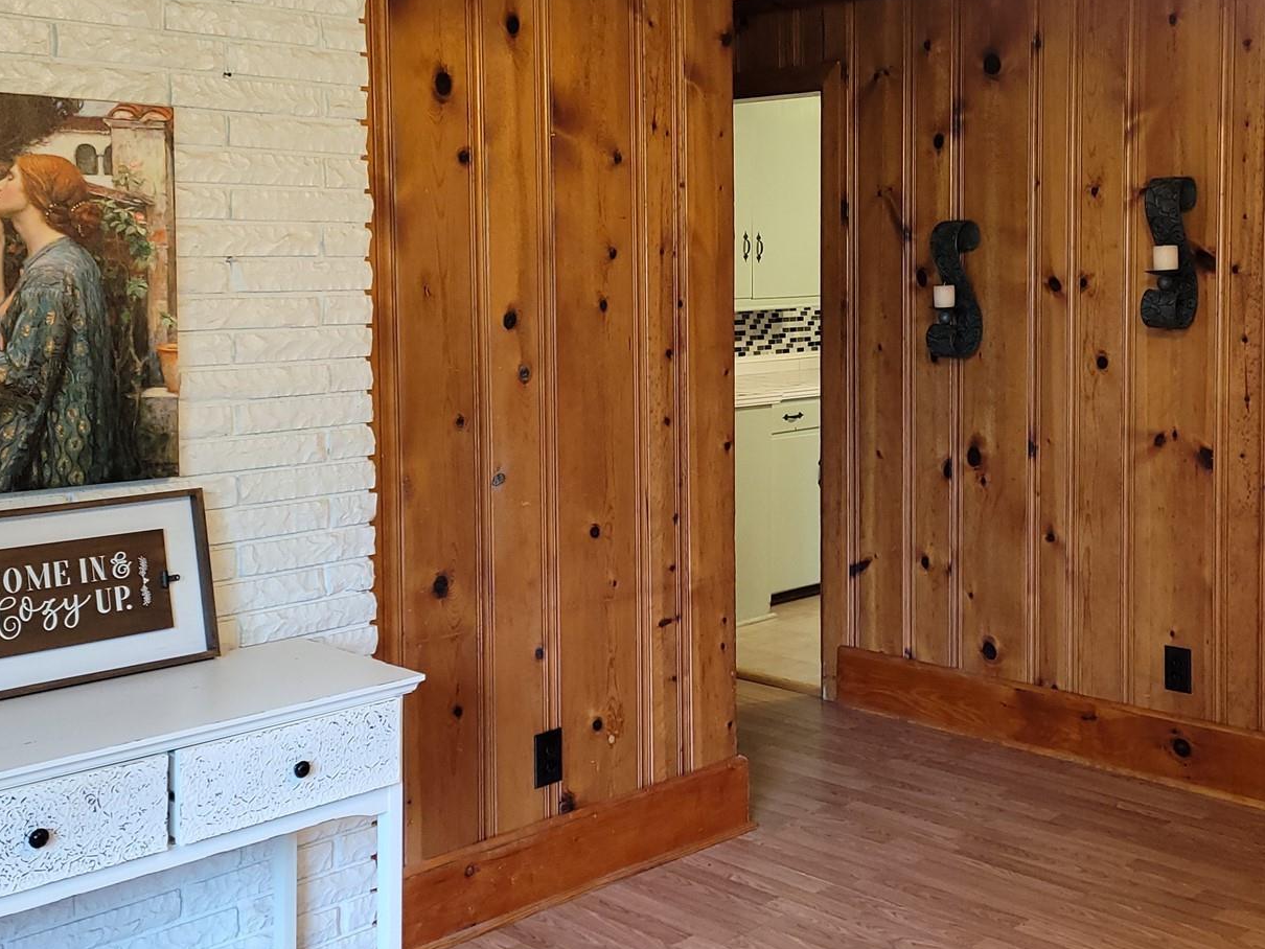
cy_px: 325
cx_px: 832
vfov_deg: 32.6
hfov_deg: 42.4
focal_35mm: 44
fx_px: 1608
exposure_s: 1/24
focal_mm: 5.4
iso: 125
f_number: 1.8
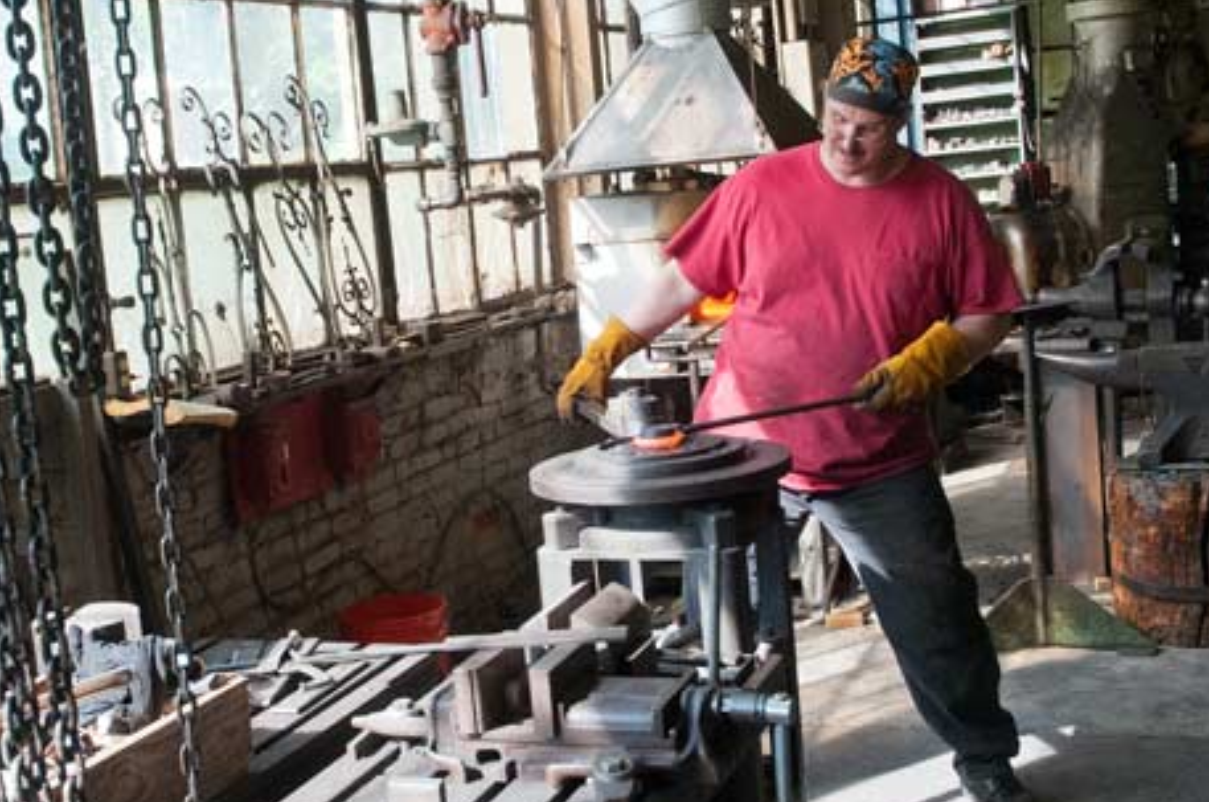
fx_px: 1597
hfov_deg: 41.3
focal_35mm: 48
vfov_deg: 28.2
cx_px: 508
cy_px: 375
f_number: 8
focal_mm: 25
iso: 1100
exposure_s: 1/250
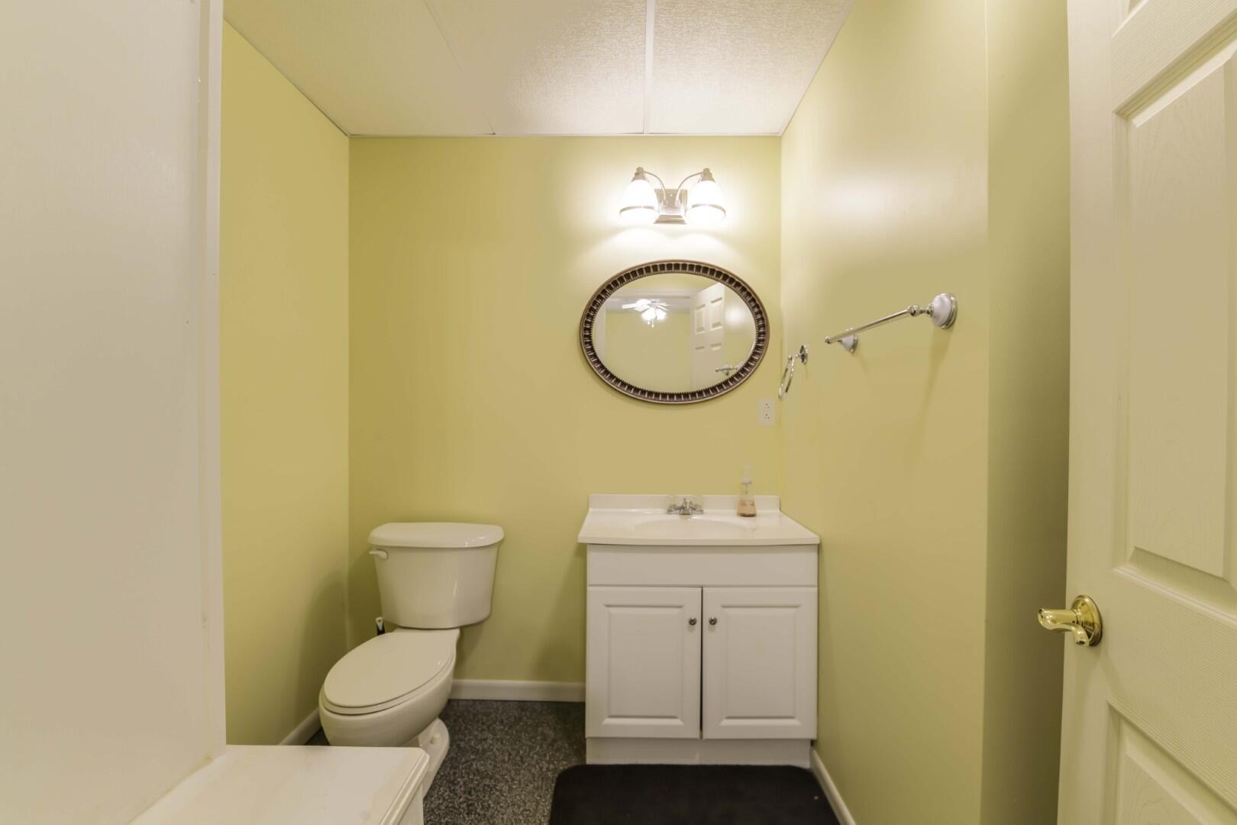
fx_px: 515
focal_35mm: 15
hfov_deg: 100.4
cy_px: 412
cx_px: 618
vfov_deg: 77.3
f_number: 18
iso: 100
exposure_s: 1/15
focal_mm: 15
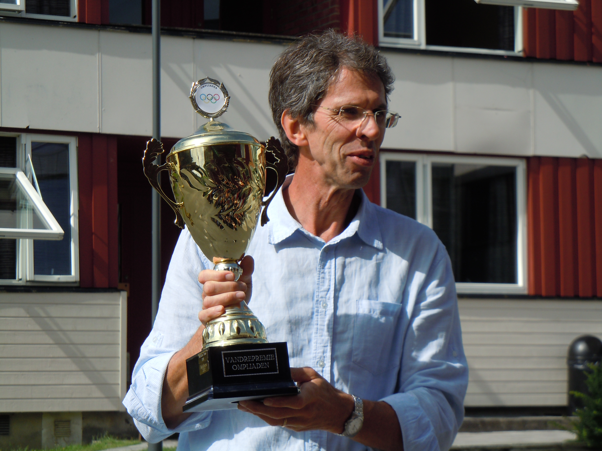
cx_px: 301
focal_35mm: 133
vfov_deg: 11.1
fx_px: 2313
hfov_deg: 14.8
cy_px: 226
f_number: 4.6
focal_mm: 24
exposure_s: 1/800
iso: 100
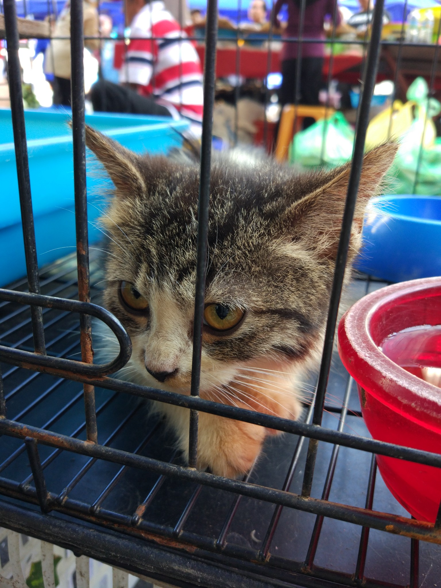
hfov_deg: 49.7
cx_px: 220
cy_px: 294
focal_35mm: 28
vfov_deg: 63.4
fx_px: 476
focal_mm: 4.26
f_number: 2
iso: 146
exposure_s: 1/50
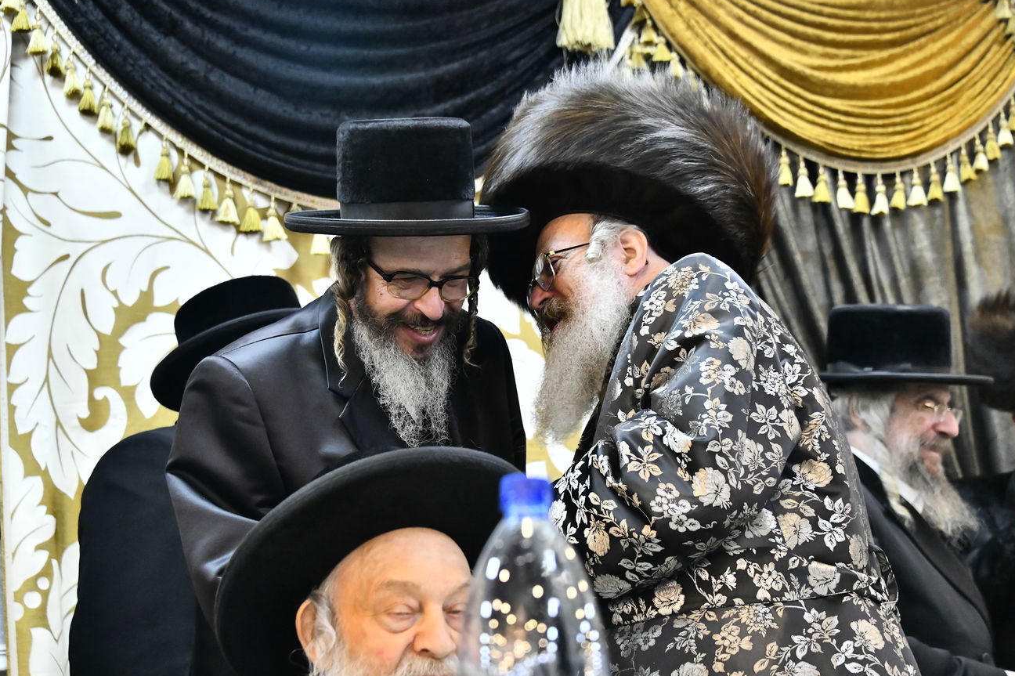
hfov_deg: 30.1
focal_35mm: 67
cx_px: 504
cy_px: 332
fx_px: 1888
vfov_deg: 20.3
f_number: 5.6
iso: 3200
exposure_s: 1/125
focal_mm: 62
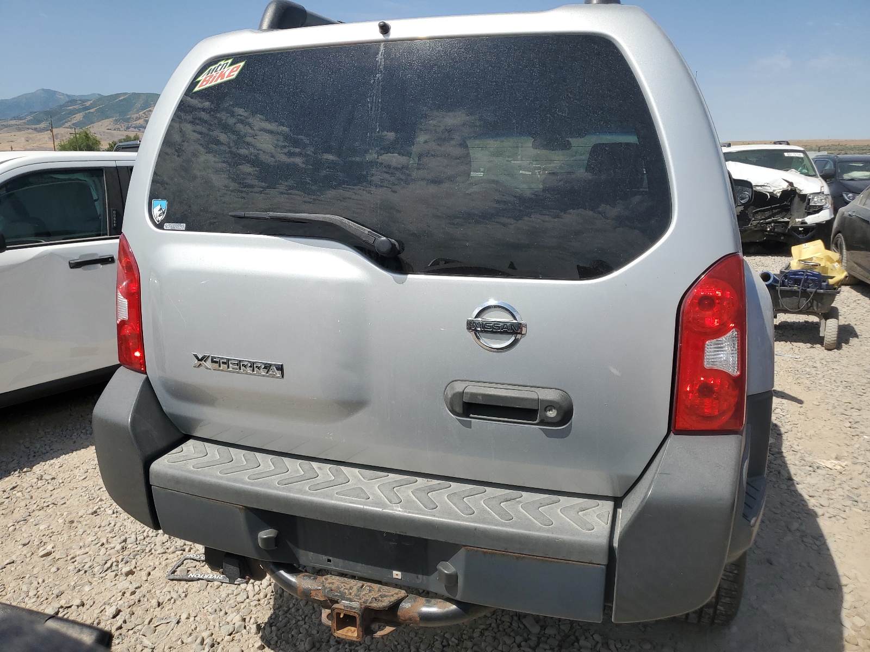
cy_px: 326
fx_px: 653
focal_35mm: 26
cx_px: 435
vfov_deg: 53.1
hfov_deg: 67.3
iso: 50
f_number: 1.5
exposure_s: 1/5000
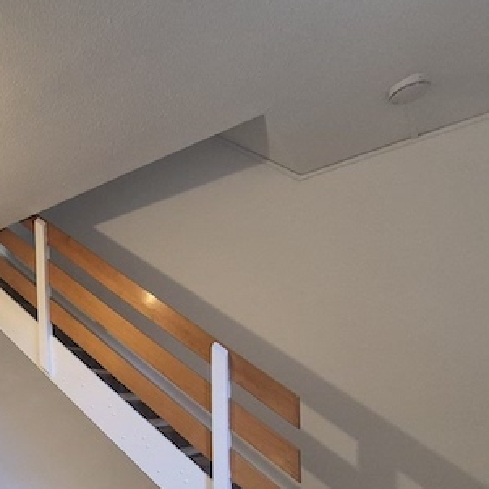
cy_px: 421
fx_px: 432
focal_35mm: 27
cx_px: 7
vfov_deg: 53.2
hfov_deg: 49.1
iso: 250
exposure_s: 1/50
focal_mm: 1.74
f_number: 2.2
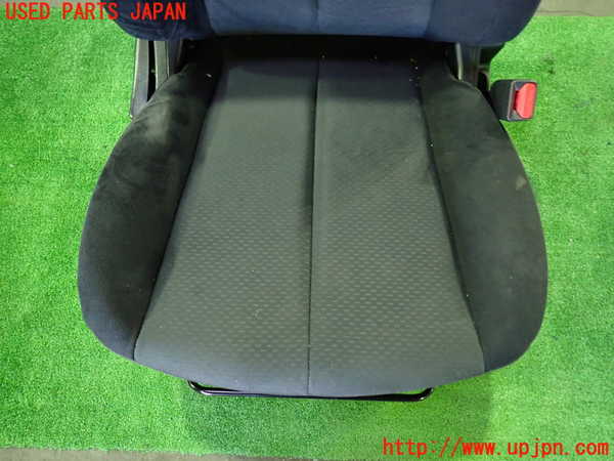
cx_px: 307
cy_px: 230
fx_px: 443
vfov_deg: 54.9
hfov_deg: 69.4
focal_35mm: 25
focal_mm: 4.5
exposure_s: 1/25
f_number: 2
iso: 800
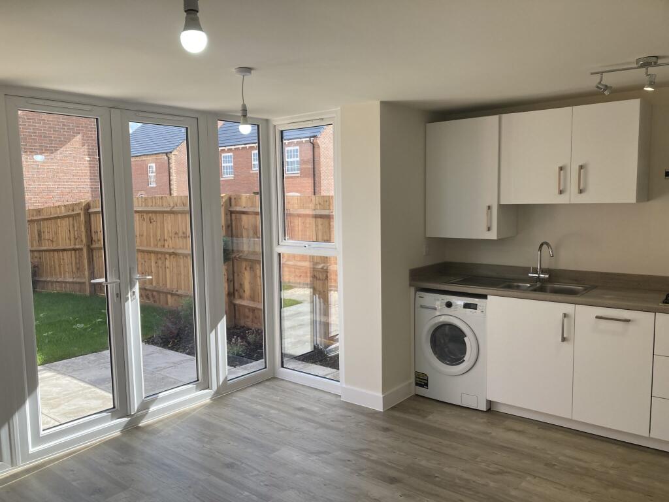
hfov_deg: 63.4
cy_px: 251
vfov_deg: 49.7
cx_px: 334
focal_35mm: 28
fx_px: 541
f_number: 1.8
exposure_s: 1/304
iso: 20
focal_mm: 3.99
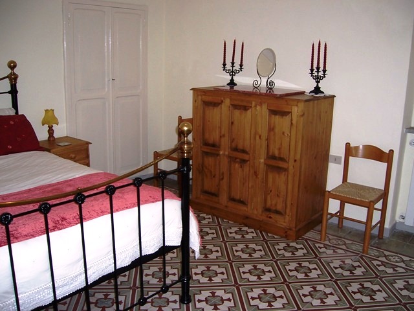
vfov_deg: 39.7
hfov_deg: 51.4
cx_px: 207
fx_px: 431
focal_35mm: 36
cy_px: 156
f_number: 3
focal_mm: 6
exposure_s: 1/60
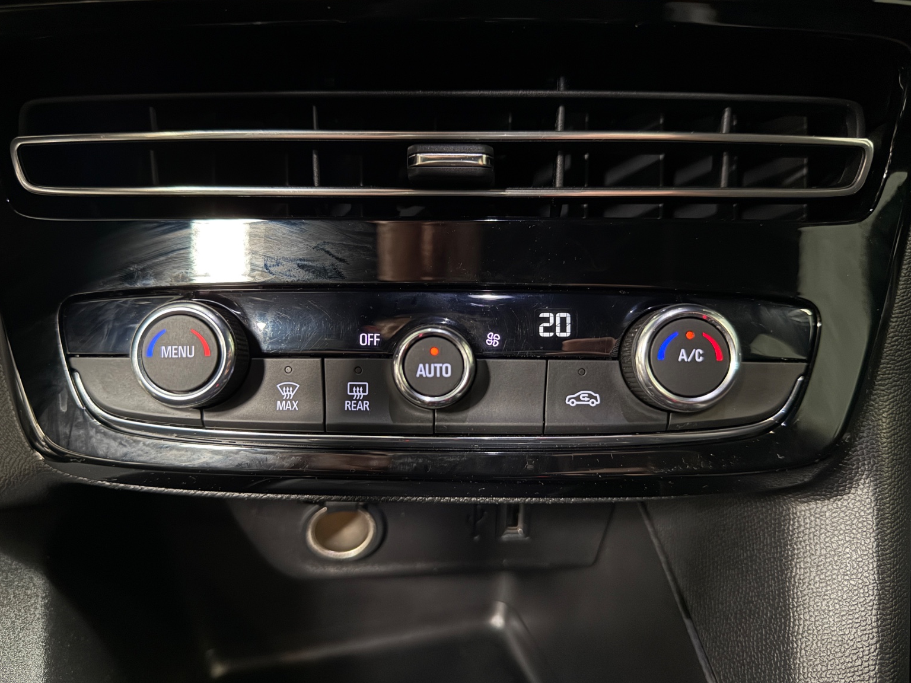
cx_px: 442
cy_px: 349
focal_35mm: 25
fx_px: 658
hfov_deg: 69.4
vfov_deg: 54.9
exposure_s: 1/30
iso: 1250
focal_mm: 6.76
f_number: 1.78
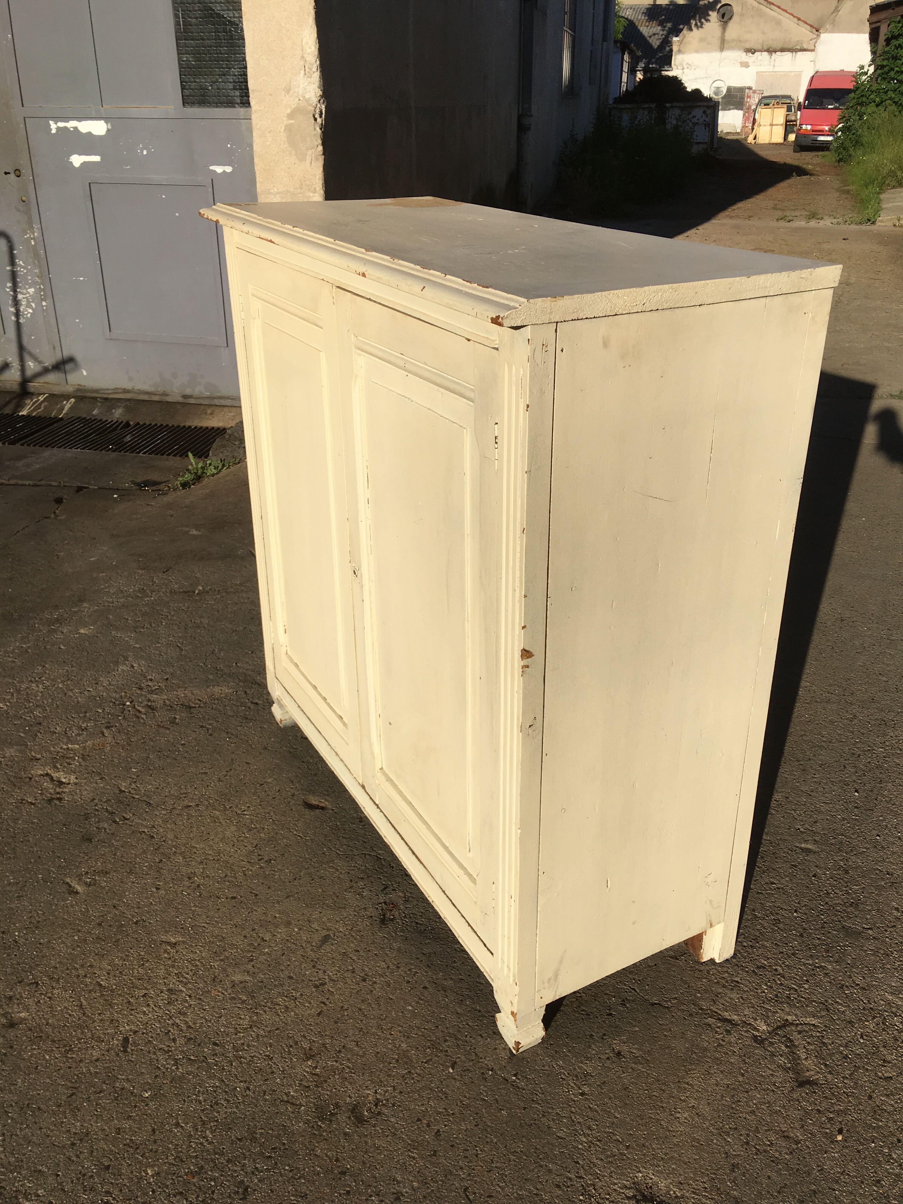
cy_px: 602
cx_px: 452
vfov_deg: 61.7
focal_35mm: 29
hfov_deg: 48.2
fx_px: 1009
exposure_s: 1/2079
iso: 25
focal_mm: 4.15
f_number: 2.2
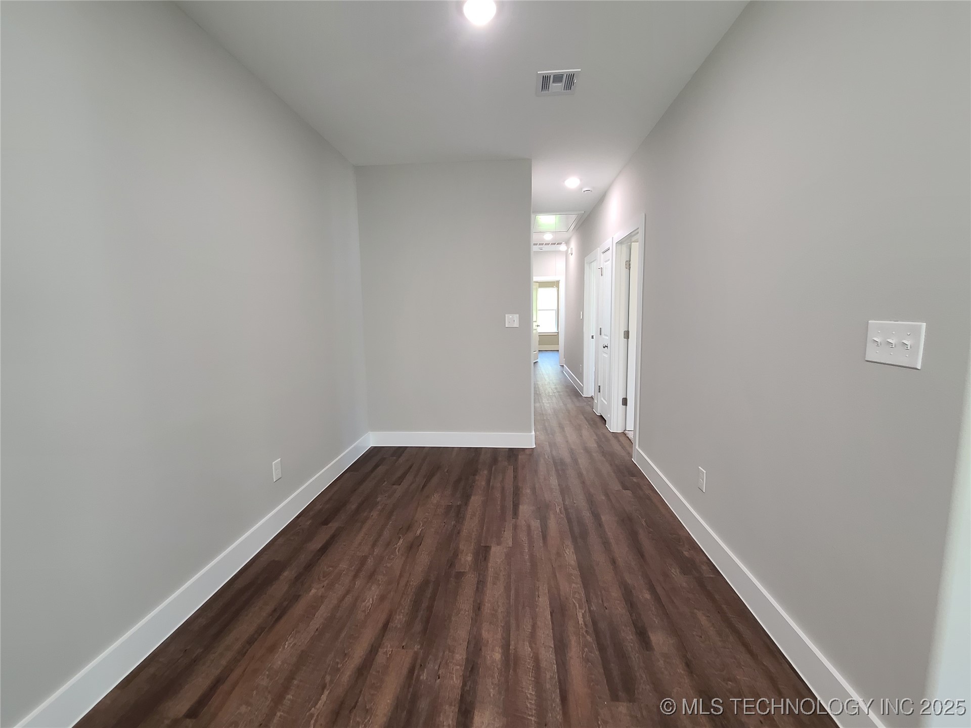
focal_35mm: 13
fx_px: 365
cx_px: 486
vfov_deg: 89.9
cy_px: 364
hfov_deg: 106.2
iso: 250
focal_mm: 2.2
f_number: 2.2
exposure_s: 1/60
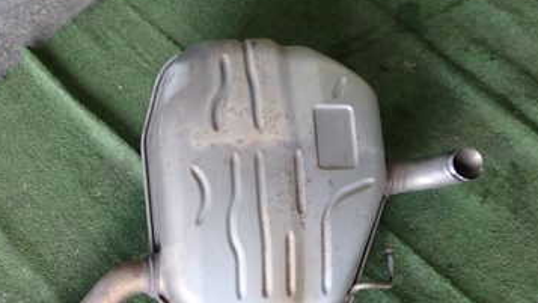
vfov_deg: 21.0
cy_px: 317
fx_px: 785
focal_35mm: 55
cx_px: 145
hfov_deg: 37.1
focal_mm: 5.4
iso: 200
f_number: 2.3
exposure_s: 1/60
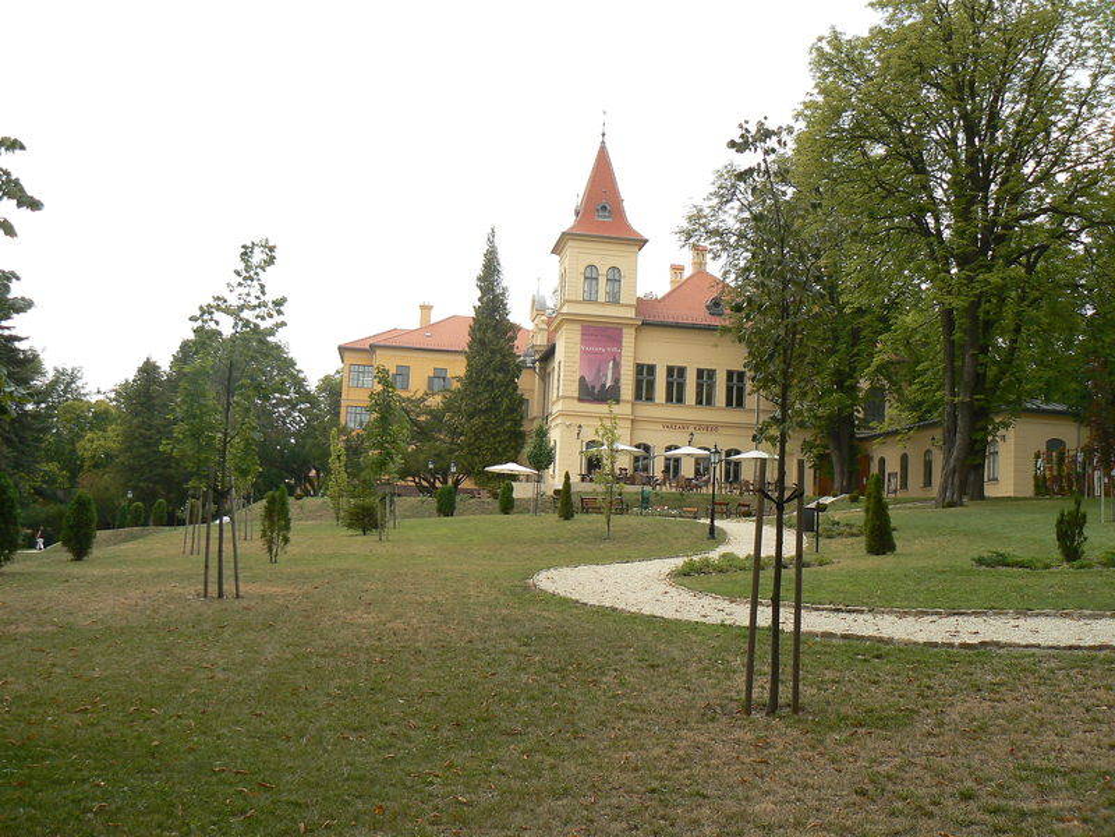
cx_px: 558
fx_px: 1160
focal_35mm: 36
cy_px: 418
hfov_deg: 51.4
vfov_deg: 39.7
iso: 100
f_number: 3.6
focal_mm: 6
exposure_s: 1/1000
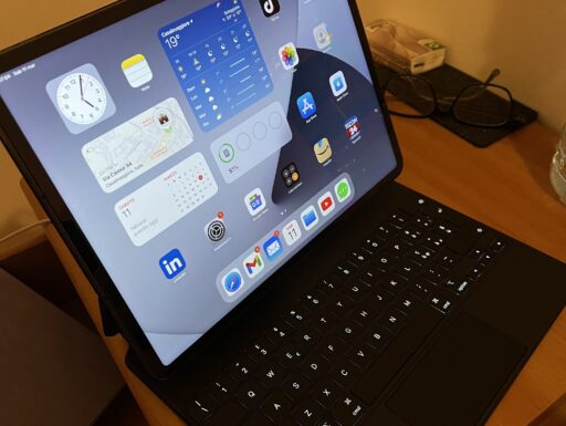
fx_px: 426
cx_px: 283
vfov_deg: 53.1
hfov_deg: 67.3
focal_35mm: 26
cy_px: 213
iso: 400
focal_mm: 5.7
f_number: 1.5
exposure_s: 1/33
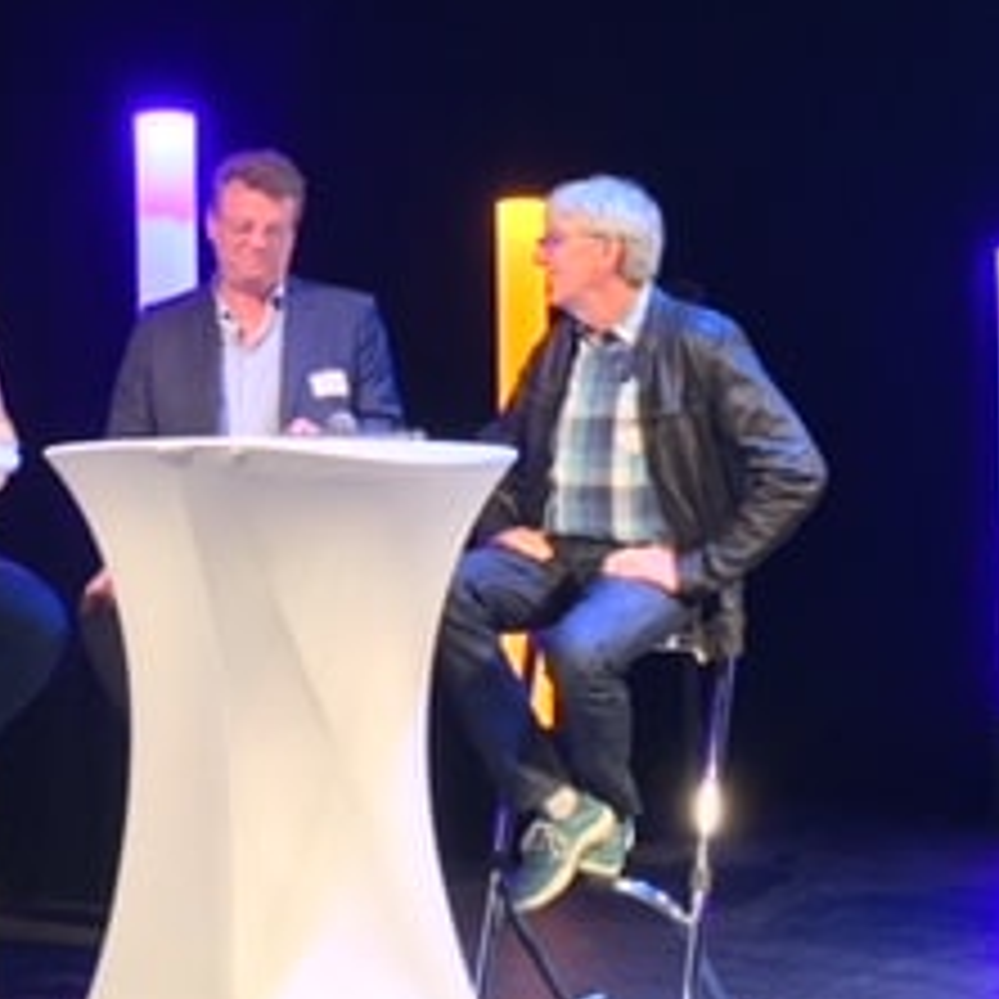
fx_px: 2416
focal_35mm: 74
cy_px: 310
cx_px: 158
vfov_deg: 23.2
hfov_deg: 22.9
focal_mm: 4.15
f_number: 2.2
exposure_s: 1/33
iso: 250
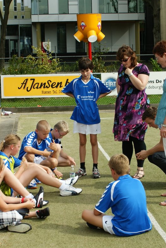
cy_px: 124
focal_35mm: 64
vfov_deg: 31.4
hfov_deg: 21.2
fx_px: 442
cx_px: 68
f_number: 5
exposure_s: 1/320
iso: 100
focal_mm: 28
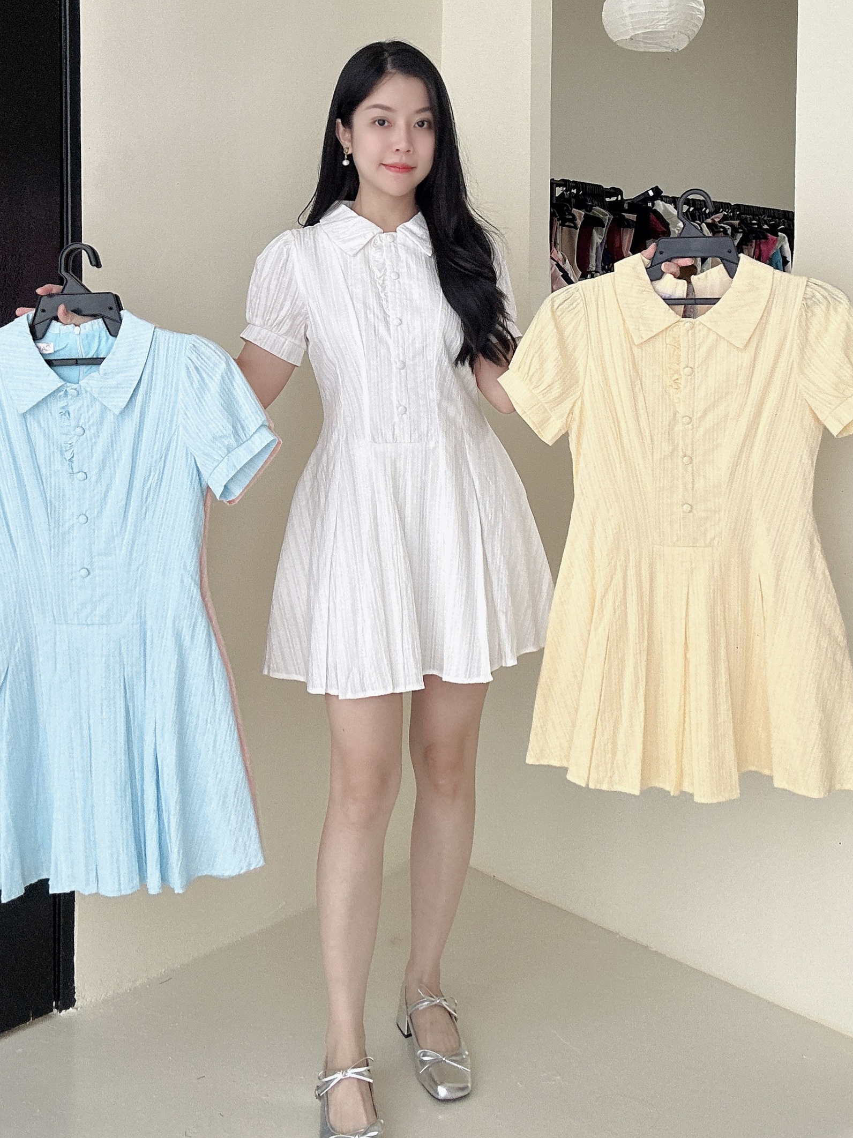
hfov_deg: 53.0
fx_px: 854
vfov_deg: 67.3
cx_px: 396
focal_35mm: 26
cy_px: 560
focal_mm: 2.69
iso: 80
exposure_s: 1/62
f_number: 1.9
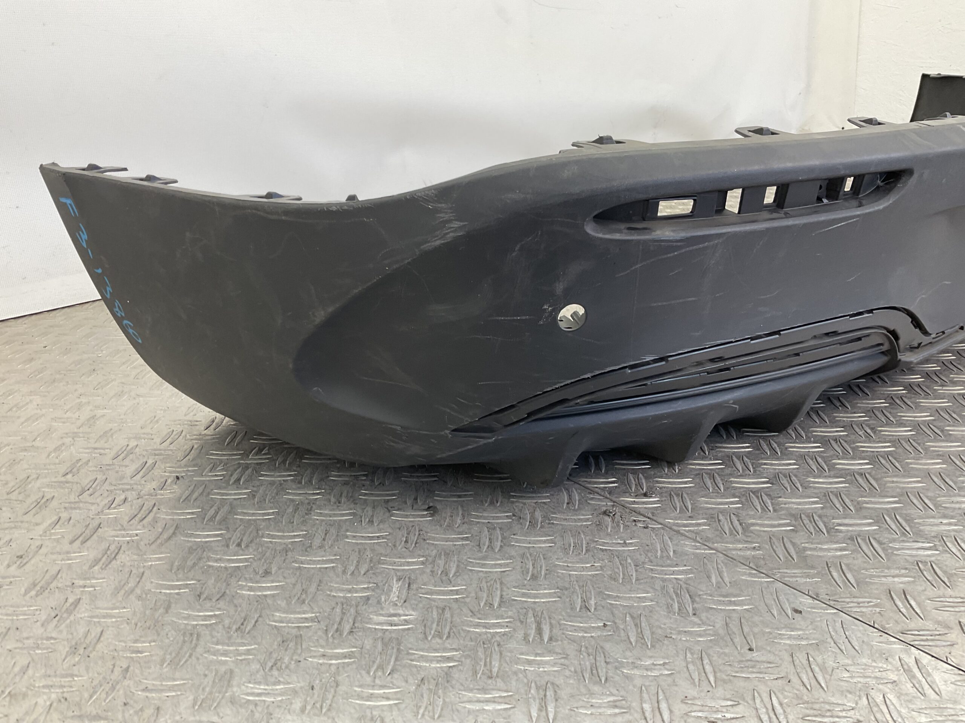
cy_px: 362
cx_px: 482
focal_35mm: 29
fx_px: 808
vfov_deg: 48.2
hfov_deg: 61.7
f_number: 1.8
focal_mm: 3
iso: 32
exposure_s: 1/100
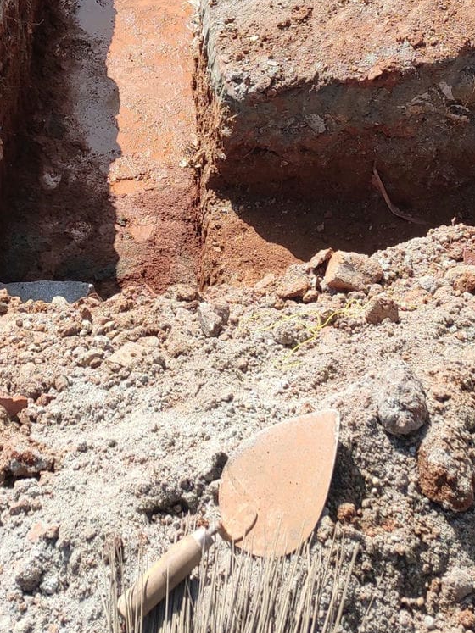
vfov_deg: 29.3
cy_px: -49
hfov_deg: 24.4
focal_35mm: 60
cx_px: 202
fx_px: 1098
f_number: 1.79
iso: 112
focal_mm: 4.74
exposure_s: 1/1022
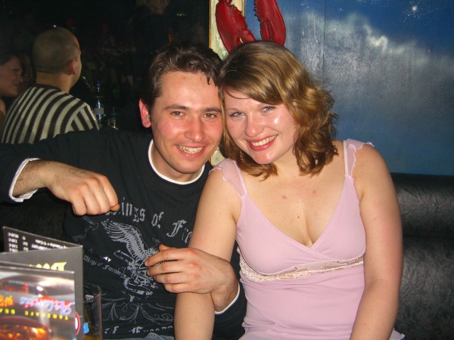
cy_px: 170
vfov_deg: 37.7
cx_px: 227
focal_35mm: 38
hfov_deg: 49.0
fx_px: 498
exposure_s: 1/60
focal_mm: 7.9
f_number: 2.8
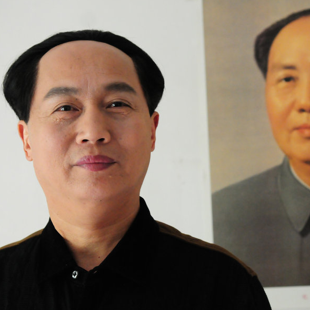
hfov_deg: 23.2
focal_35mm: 74
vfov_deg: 23.4
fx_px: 750
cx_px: 214
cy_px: 154
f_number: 3.2
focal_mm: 38
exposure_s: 1/400
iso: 2500
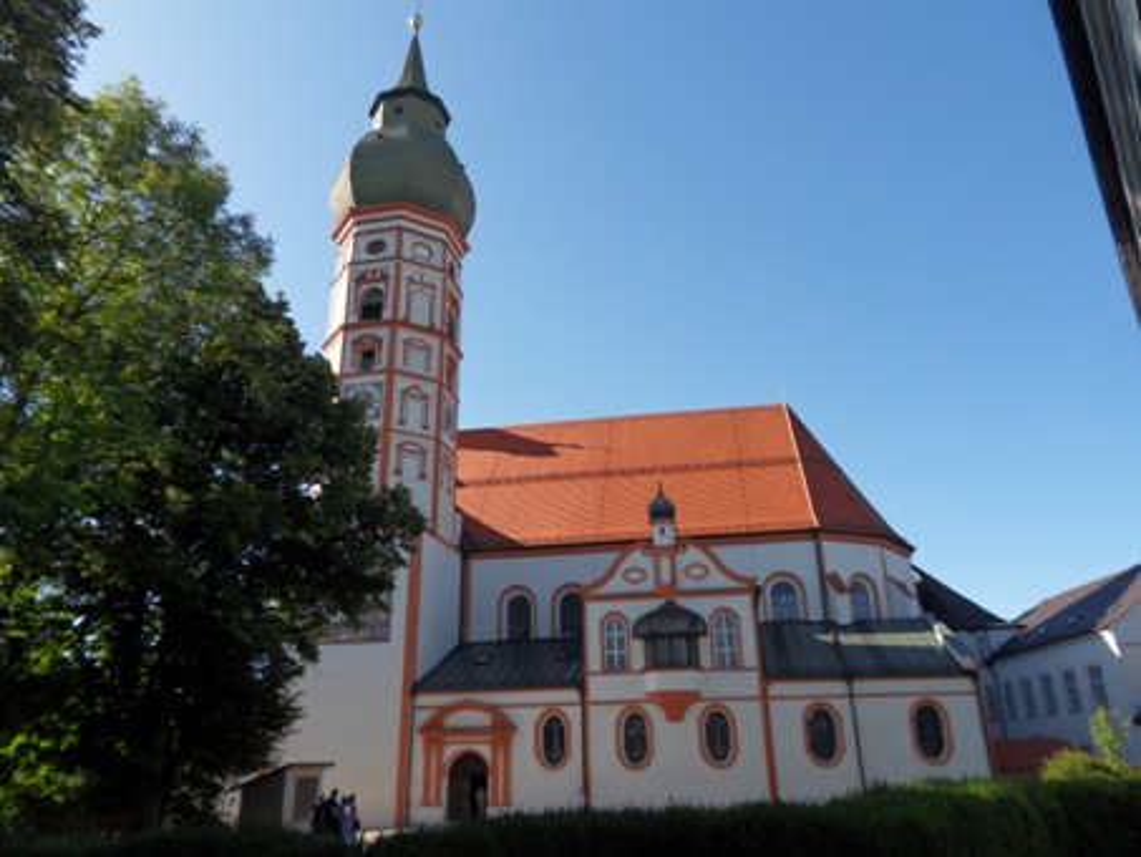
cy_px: 428
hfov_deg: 71.6
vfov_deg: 56.8
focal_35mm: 24
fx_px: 791
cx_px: 570
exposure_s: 1/125
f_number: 7.5
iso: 80
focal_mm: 4.2
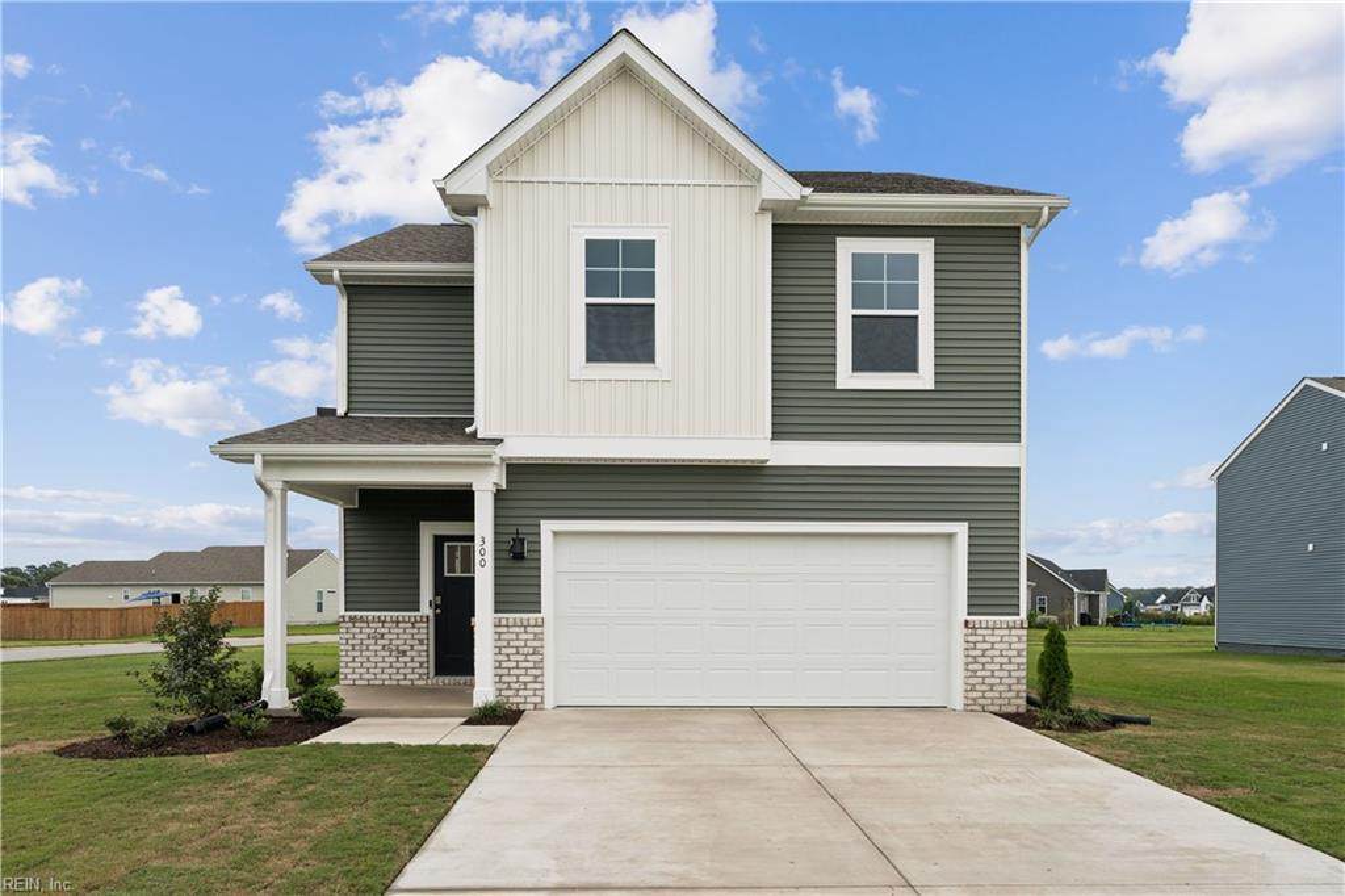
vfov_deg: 53.1
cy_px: 448
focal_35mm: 24
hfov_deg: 73.8
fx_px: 896
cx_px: 672
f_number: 7.1
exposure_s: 1/400
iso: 160
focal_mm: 24
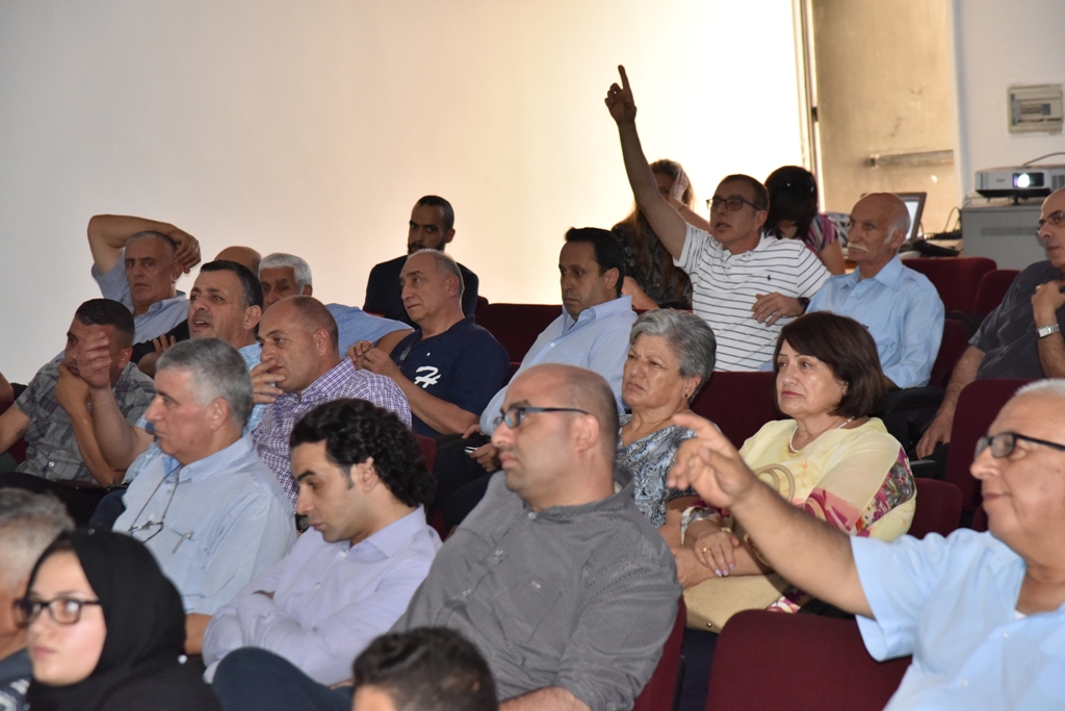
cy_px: 356
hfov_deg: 17.1
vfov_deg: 11.4
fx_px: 3550
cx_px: 532
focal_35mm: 120
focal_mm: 120
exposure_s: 1/160
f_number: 7.1
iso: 3200
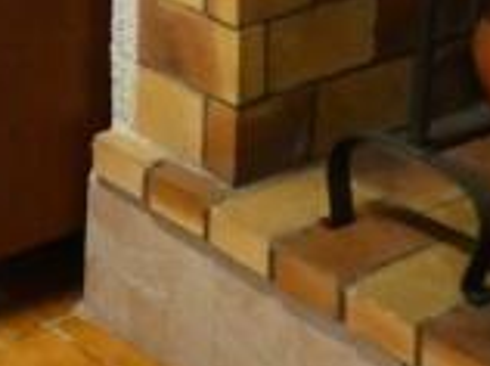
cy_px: -502
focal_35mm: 130
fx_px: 1837
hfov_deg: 14.2
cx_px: -239
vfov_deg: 10.0
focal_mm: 3.6
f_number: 4
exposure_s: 1/10
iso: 400
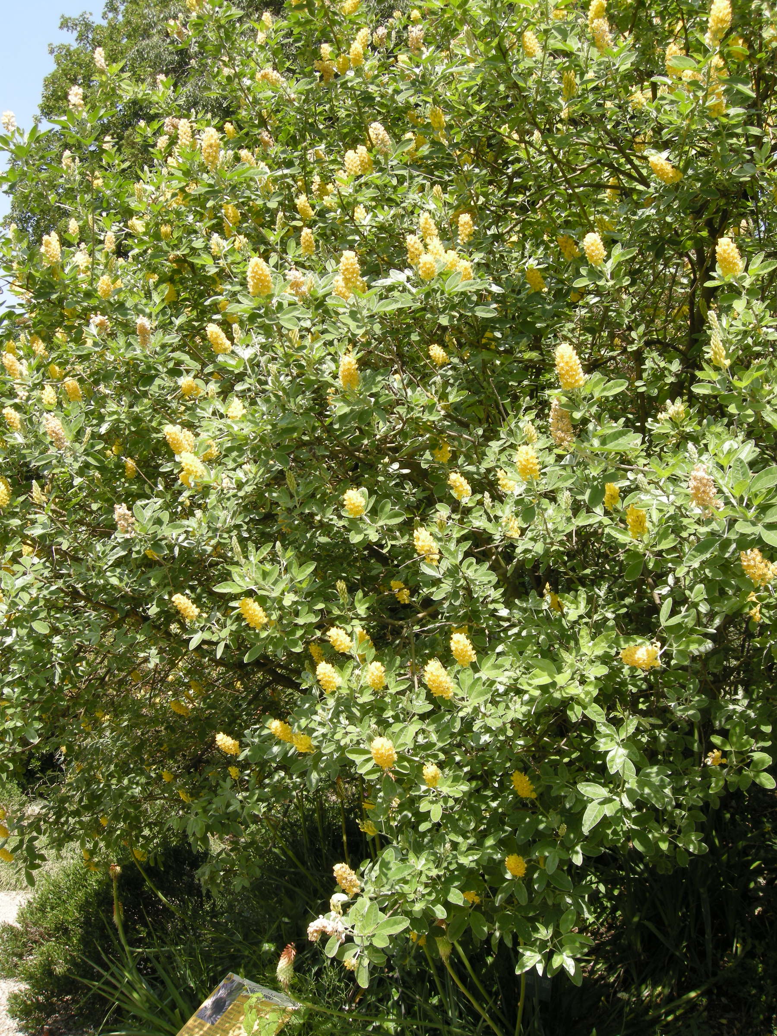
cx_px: 388
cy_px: 518
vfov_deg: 52.6
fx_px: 1047
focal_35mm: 35
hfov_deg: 40.7
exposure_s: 1/135
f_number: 4.8
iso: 64
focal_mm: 7.5
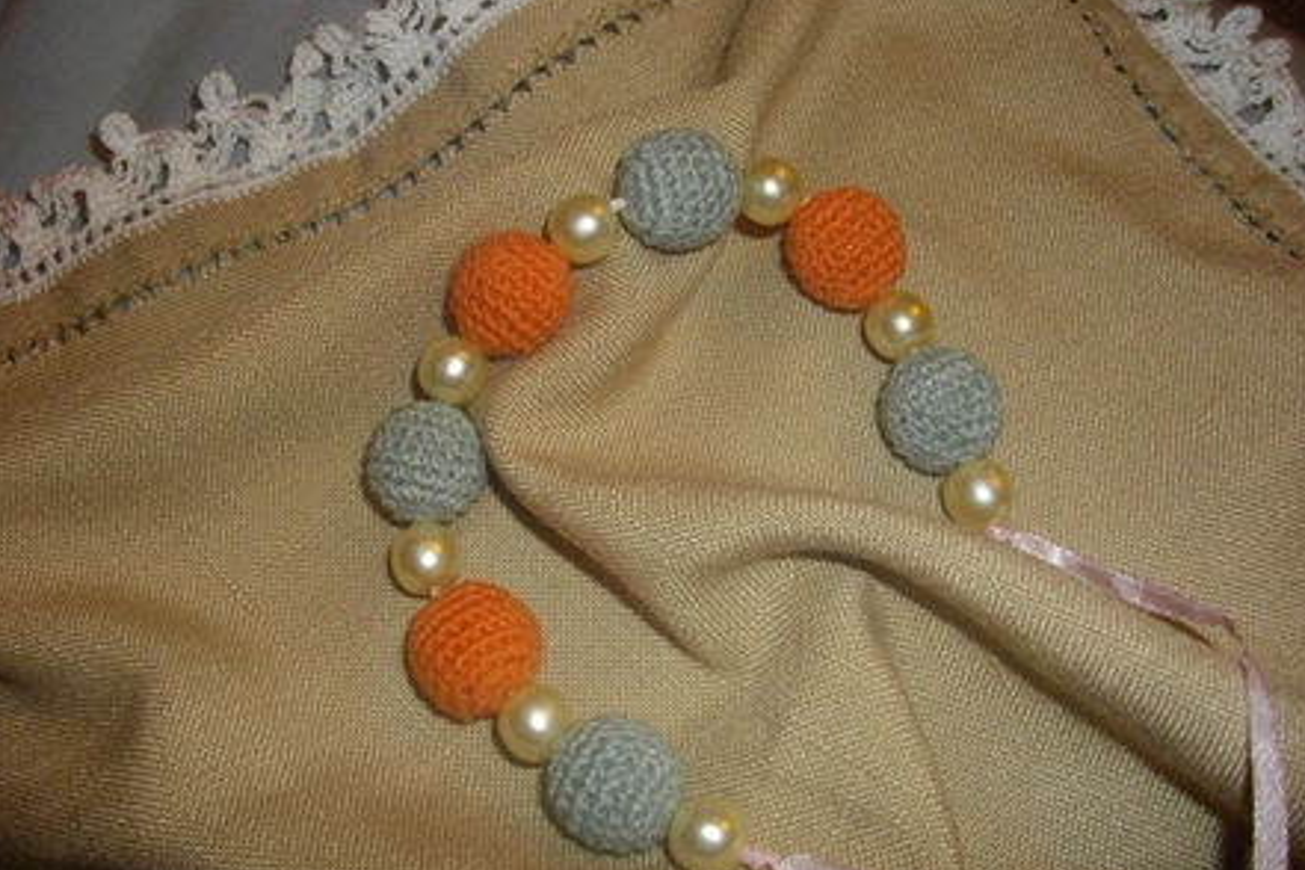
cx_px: 657
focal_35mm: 34
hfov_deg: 55.8
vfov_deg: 38.9
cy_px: 414
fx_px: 1232
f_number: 2.9
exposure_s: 1/50
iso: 200
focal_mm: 5.7
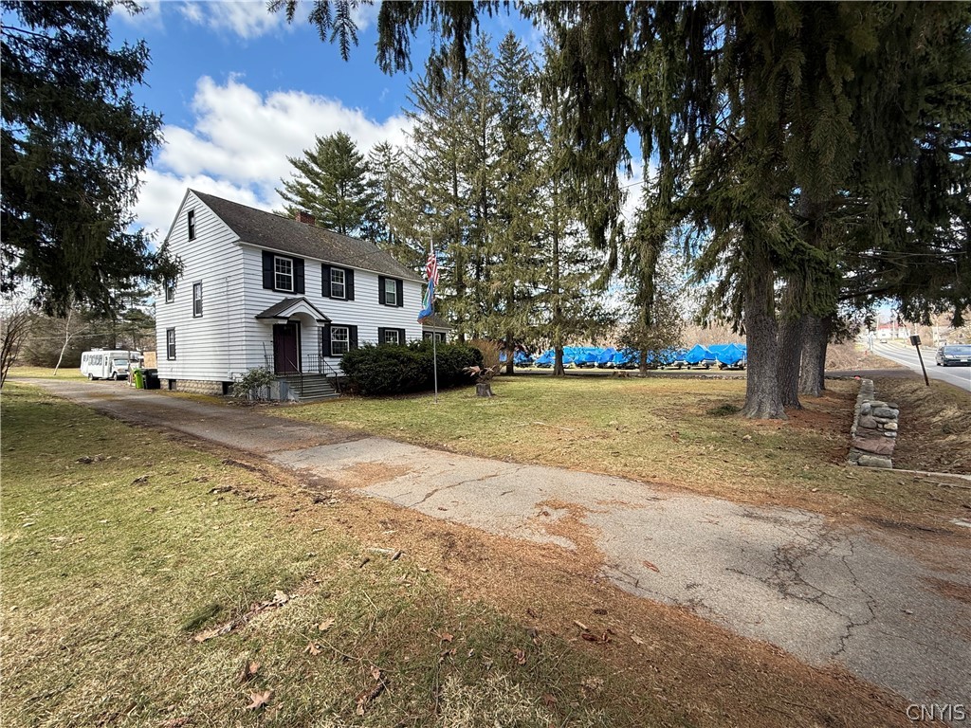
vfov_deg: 85.7
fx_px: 393
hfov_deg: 102.1
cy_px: 364
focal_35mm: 14
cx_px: 486
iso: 50
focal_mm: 2.22
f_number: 2.2
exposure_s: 1/585
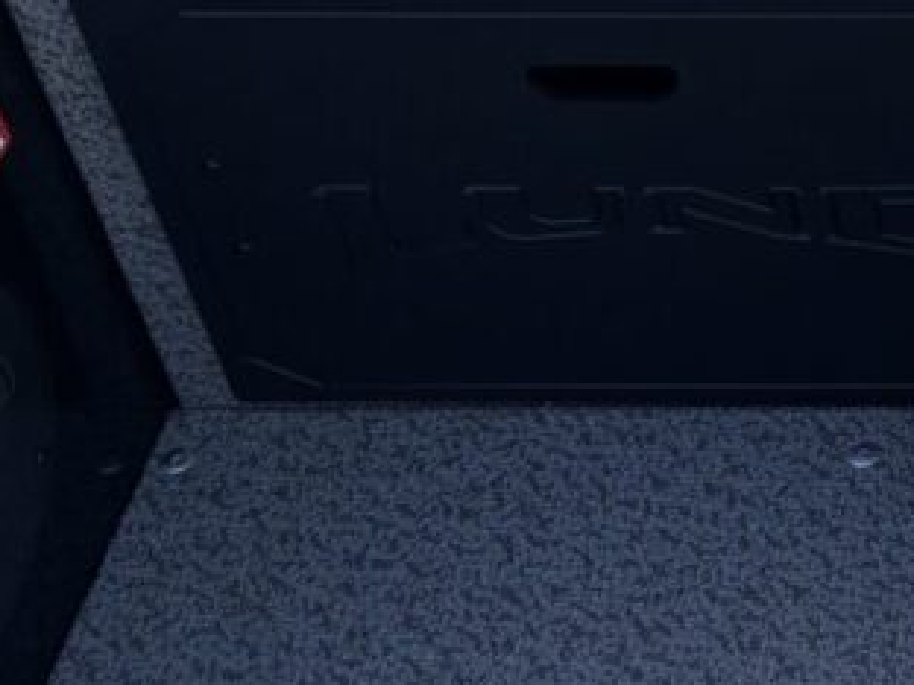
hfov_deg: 14.2
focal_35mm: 120
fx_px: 3168
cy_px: -293
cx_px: 1725
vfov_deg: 11.9
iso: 50
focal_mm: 5.96
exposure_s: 1/988
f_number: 1.6
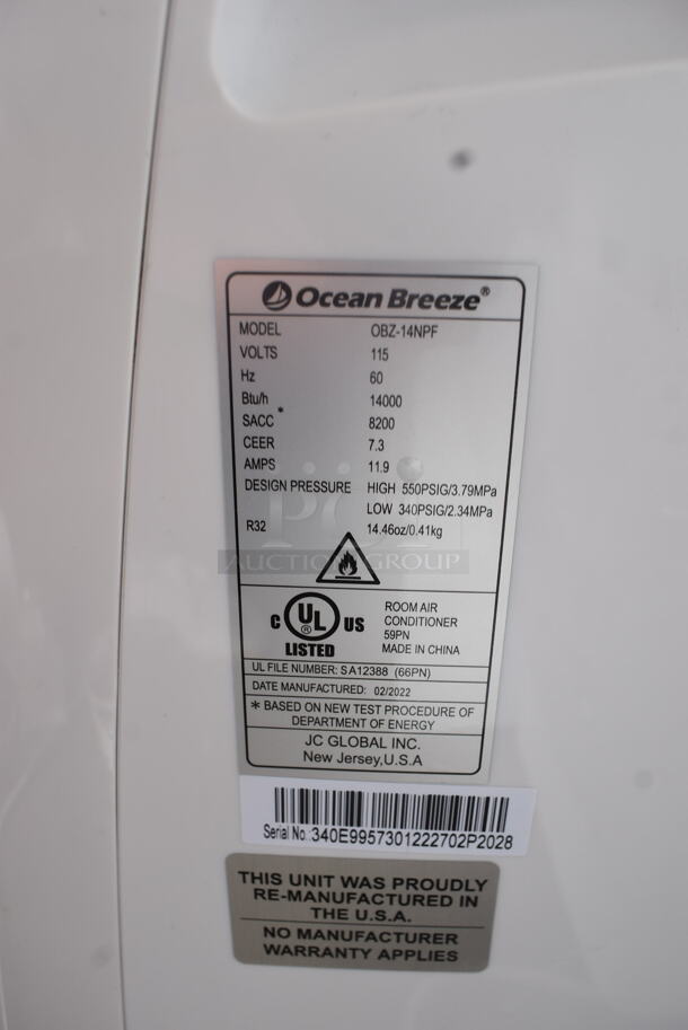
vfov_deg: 61.9
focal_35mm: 30
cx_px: 344
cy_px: 515
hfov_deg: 43.7
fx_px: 859
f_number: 8
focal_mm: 20
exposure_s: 1/60
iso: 360
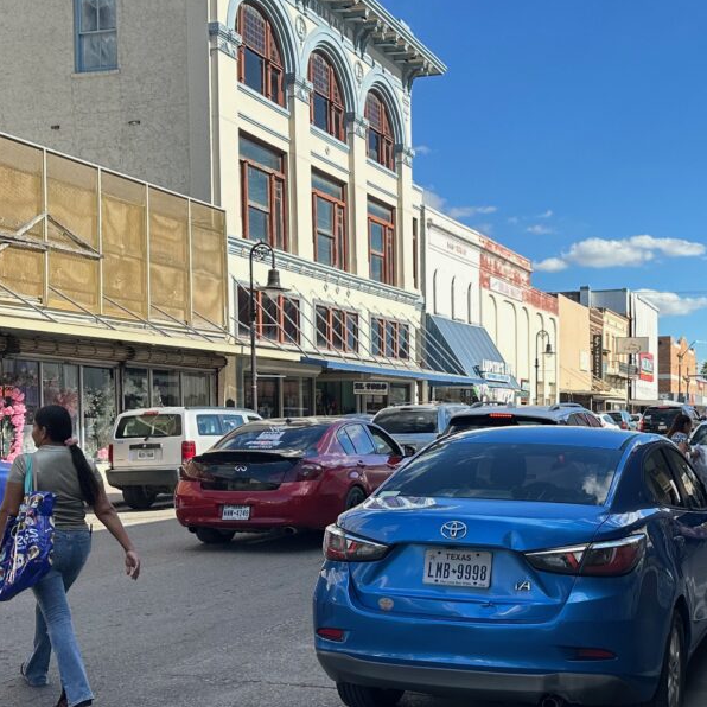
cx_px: 419
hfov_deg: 43.7
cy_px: 349
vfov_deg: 43.9
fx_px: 878
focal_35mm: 38
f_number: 1.78
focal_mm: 6.86
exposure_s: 1/2732
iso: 80
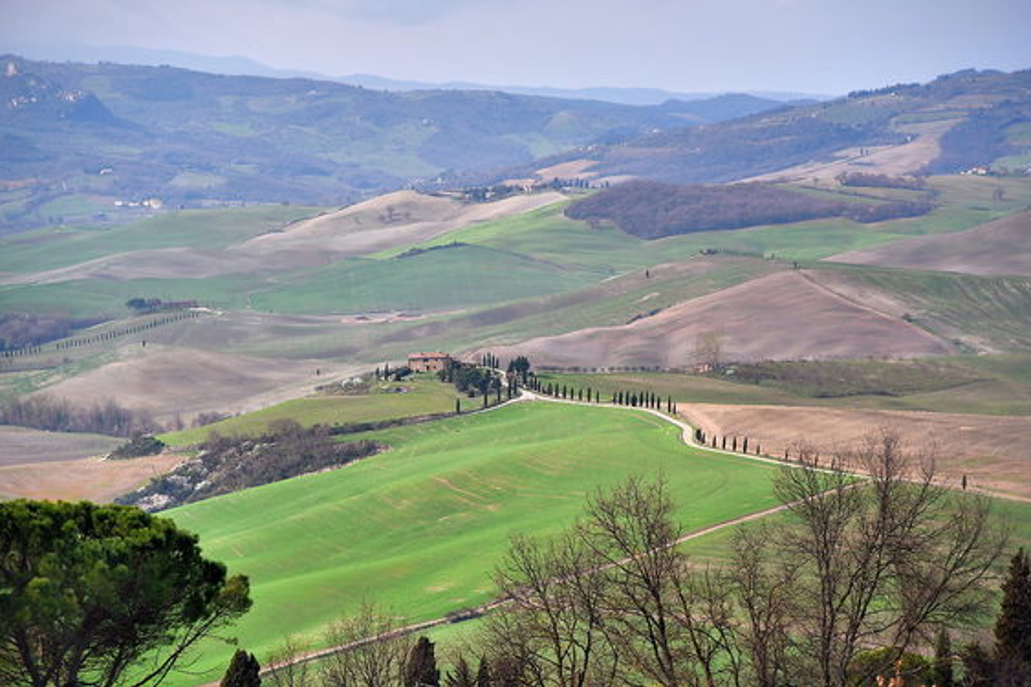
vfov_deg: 10.7
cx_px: 531
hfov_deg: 16.0
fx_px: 3664
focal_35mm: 128
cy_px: 322
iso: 100
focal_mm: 120
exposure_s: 1/640
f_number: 4
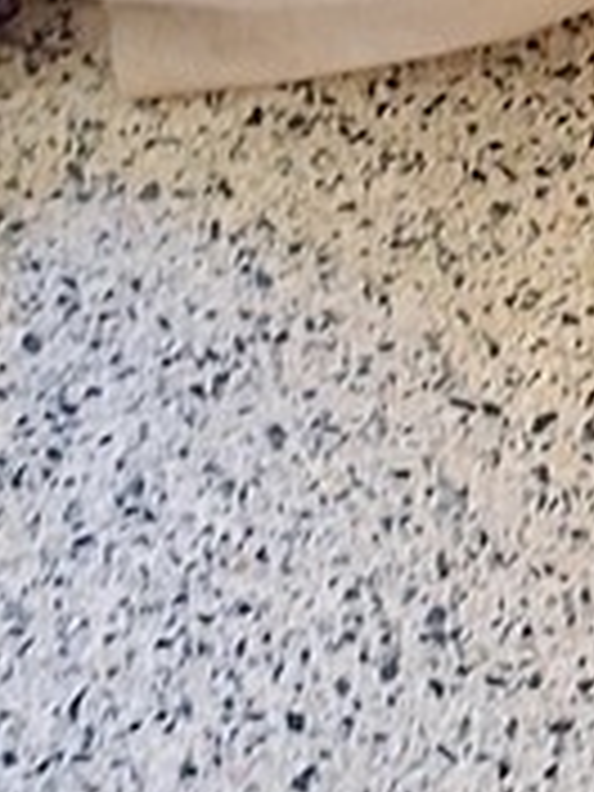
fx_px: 3592
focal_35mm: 157
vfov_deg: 12.3
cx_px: 1044
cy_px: -117
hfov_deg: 9.1
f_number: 1.8
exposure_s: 1/25
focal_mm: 4
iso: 800
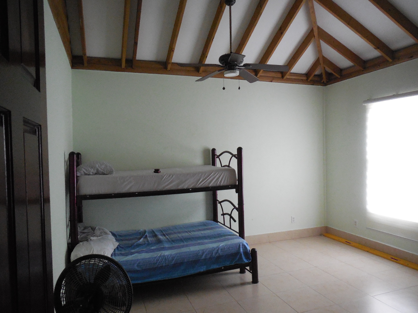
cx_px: 209
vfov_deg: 54.9
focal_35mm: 25
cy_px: 156
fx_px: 302
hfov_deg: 69.4
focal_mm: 4.5
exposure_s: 1/50
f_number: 3.1
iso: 800
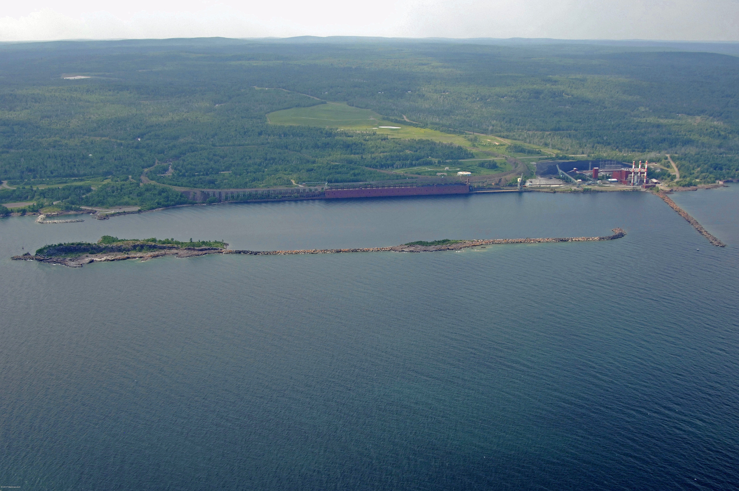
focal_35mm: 36
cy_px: 246
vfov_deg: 36.8
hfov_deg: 53.2
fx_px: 738
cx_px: 370
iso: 400
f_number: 6
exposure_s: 1/1000
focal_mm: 24
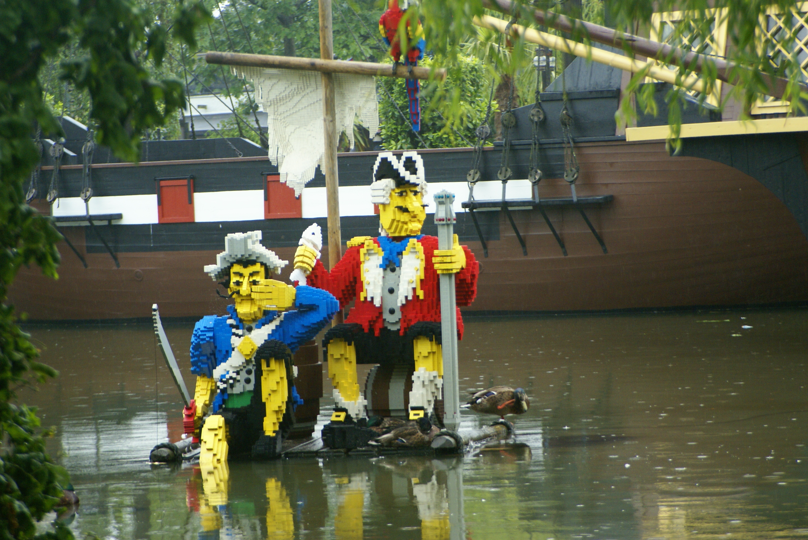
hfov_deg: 13.0
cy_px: 270
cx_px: 404
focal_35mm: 158
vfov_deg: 8.7
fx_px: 3538
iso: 400
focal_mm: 105
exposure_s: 1/160
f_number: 5.6
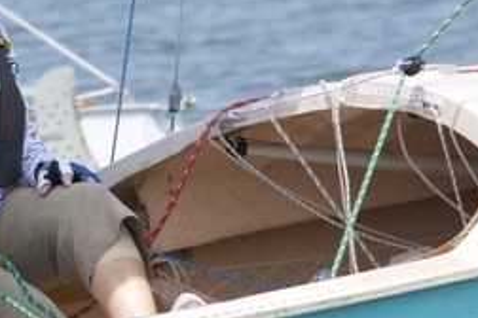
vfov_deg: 1.0
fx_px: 17990
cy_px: 29
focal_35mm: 1355
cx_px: -321
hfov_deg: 1.5
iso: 160
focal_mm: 123.5
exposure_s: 1/640
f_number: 5
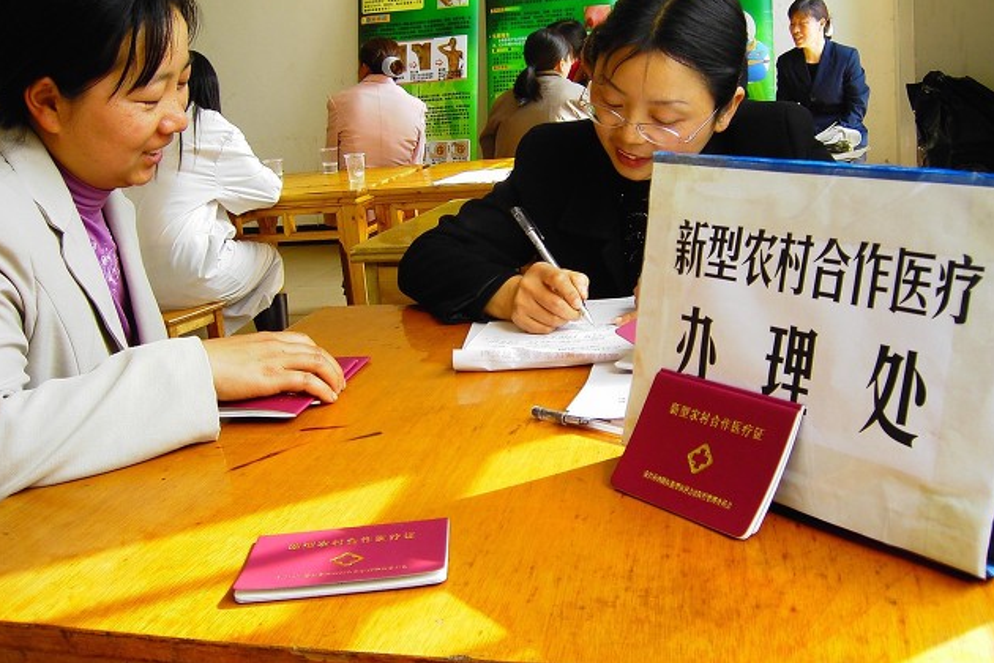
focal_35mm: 37
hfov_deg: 51.9
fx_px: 1022
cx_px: 499
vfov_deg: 35.9
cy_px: 313
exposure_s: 1/60
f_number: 3.5
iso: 100
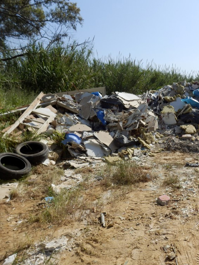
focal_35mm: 34
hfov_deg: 40.2
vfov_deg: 54.0
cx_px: 157
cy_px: 133
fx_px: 261
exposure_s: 1/200
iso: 80
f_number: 8.7
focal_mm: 4.5
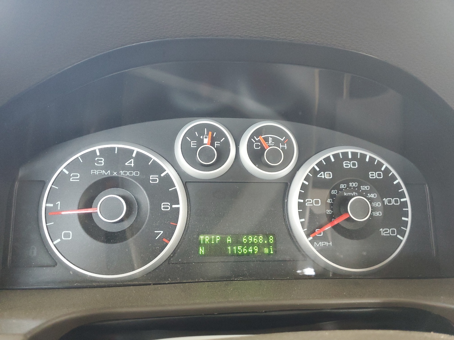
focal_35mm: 26
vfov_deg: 53.1
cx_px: 227
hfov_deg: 67.3
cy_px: 170
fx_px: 341
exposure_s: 1/60.2
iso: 279
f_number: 1.5
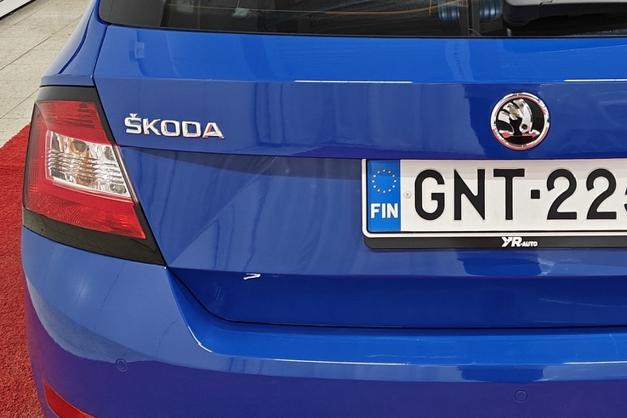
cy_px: 150
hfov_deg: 30.1
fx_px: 1132
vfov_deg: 20.9
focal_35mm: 65
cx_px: 517
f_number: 1.8
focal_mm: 5.59
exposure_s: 1/50
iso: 100
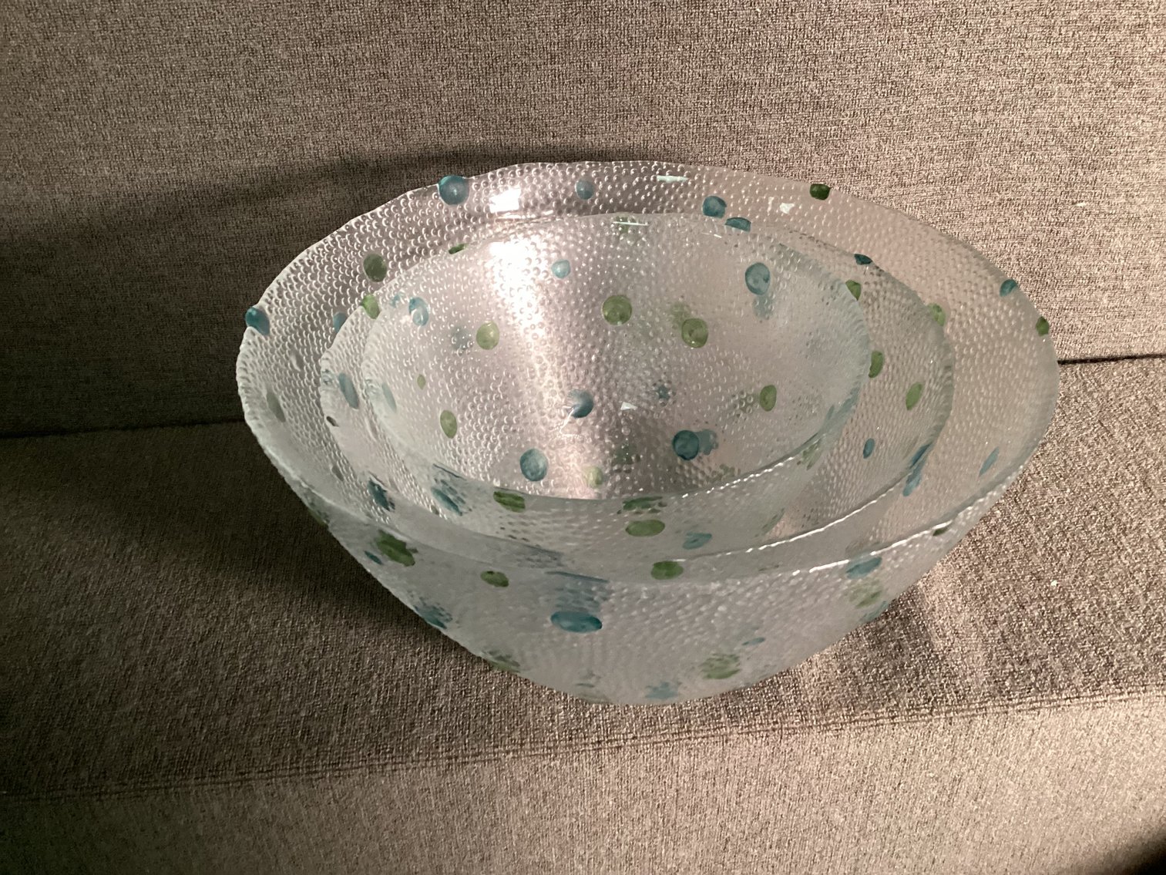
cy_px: 438
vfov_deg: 45.4
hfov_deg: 58.3
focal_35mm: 31
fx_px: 1044
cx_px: 583
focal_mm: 3.3
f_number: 2.4
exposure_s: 1/40
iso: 400
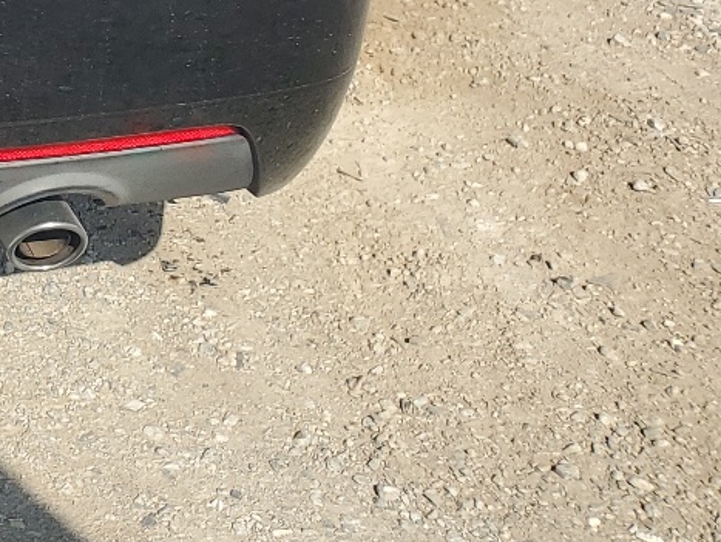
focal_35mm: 89
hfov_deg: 18.8
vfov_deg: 15.4
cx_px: -420
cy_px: -269
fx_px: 1855
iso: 50
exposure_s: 1/2500
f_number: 1.5
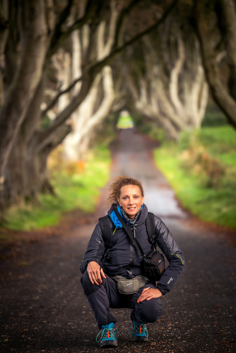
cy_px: 176
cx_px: 118
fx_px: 1817
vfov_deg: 11.1
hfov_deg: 7.4
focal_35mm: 185
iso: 400
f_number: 4
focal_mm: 185
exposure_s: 1/125
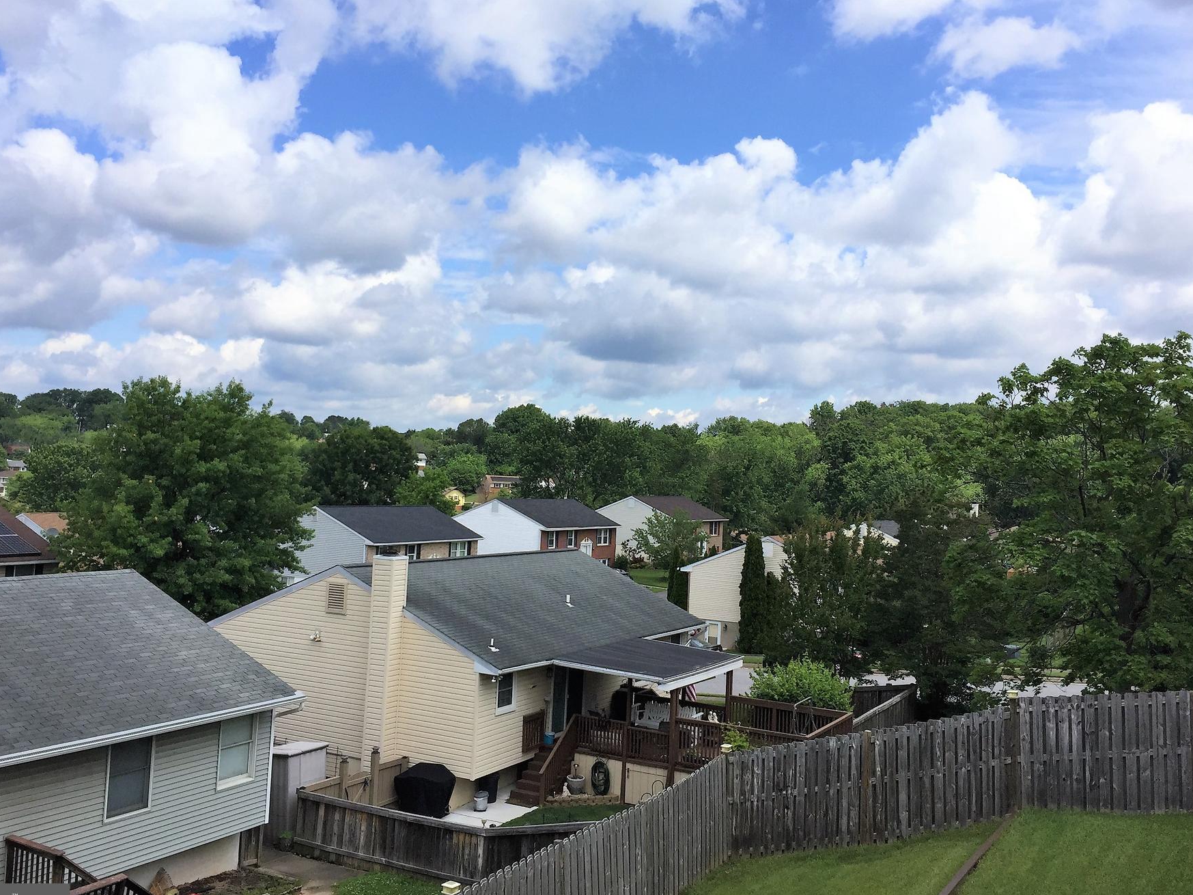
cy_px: 415
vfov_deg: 41.8
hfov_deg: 54.0
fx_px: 1172
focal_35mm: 34
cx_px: 598
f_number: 2.2
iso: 32
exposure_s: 1/2639
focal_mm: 4.15
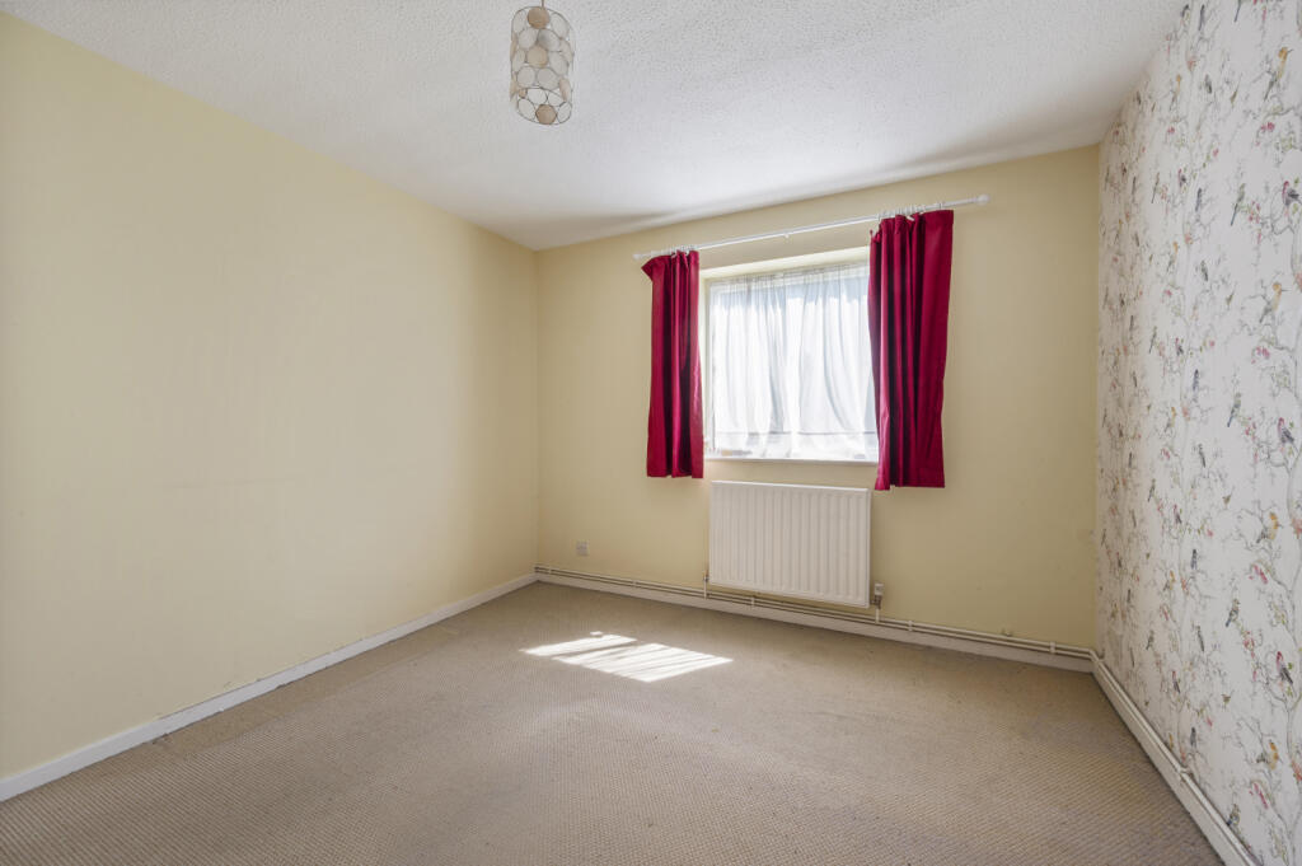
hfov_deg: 104.3
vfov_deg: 81.1
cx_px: 651
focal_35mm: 14
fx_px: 506
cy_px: 433
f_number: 16
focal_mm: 14
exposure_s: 1/2
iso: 200
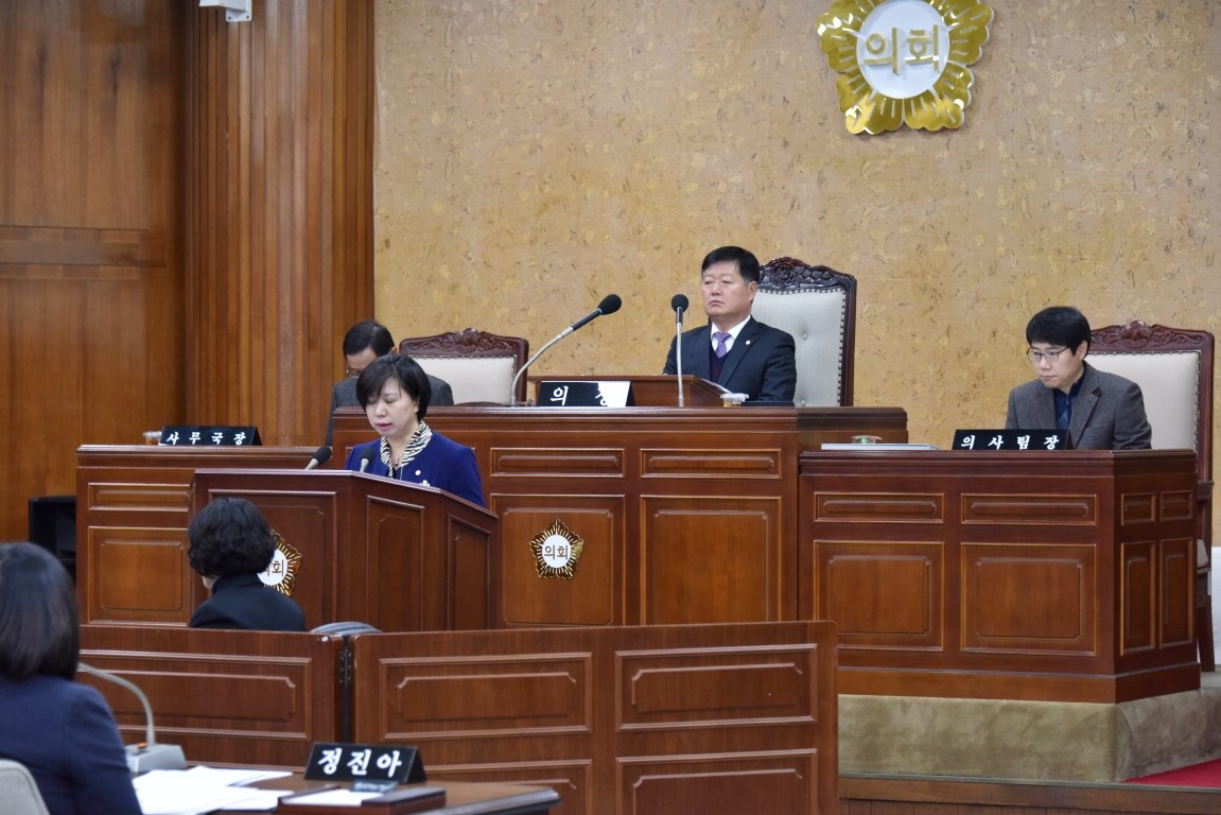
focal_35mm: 112
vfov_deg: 12.2
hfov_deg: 18.3
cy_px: 408
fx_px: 3799
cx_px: 610
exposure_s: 1/125
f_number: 5.6
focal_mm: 112
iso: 2500
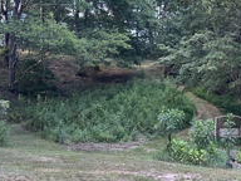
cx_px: 216
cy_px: 48
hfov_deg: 35.9
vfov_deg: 28.7
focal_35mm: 50
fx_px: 348
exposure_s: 1/121
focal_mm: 6.86
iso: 100
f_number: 1.78
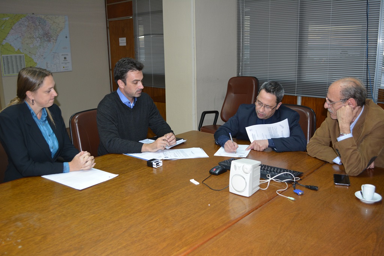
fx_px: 352
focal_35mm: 33
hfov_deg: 57.2
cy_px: 128
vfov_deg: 40.0
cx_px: 192
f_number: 3.8
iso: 720
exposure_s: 1/60
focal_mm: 22
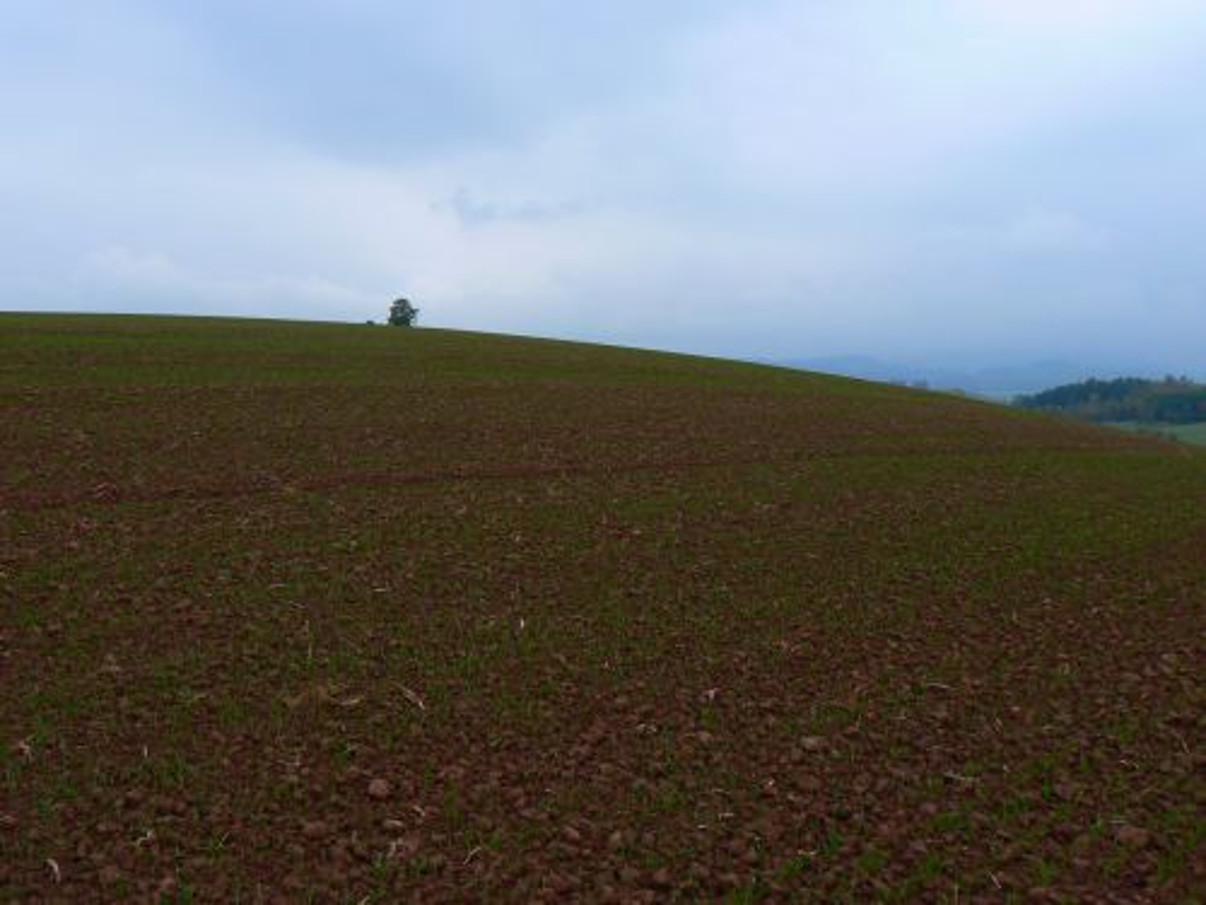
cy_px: 452
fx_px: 1254
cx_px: 603
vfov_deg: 39.7
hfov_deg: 51.4
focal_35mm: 36
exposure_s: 1/125
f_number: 5.6
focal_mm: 6
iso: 80
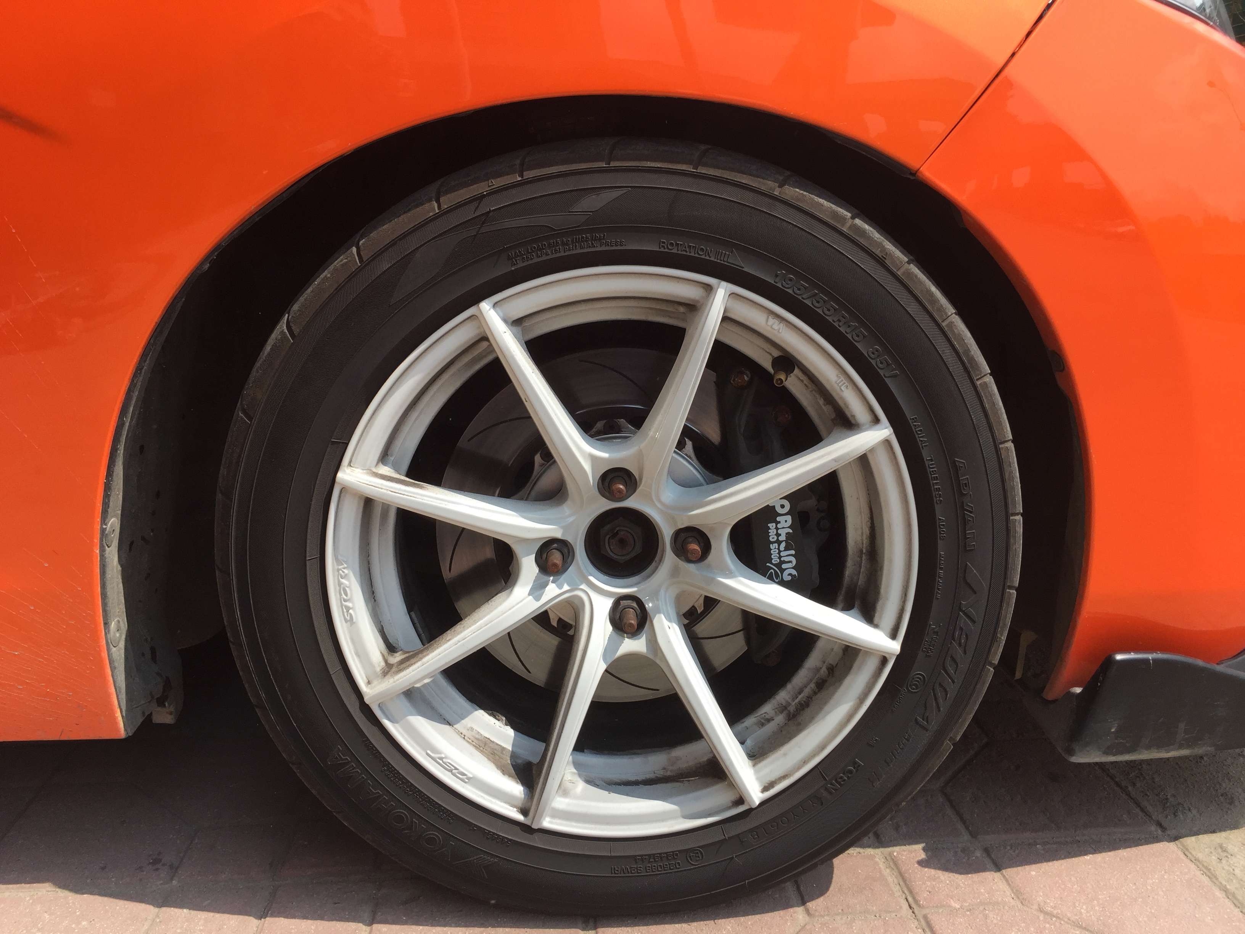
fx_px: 1043
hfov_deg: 61.7
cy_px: 467
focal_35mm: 29
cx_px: 622
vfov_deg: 48.2
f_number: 2.2
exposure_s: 1/1364
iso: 32
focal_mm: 4.15
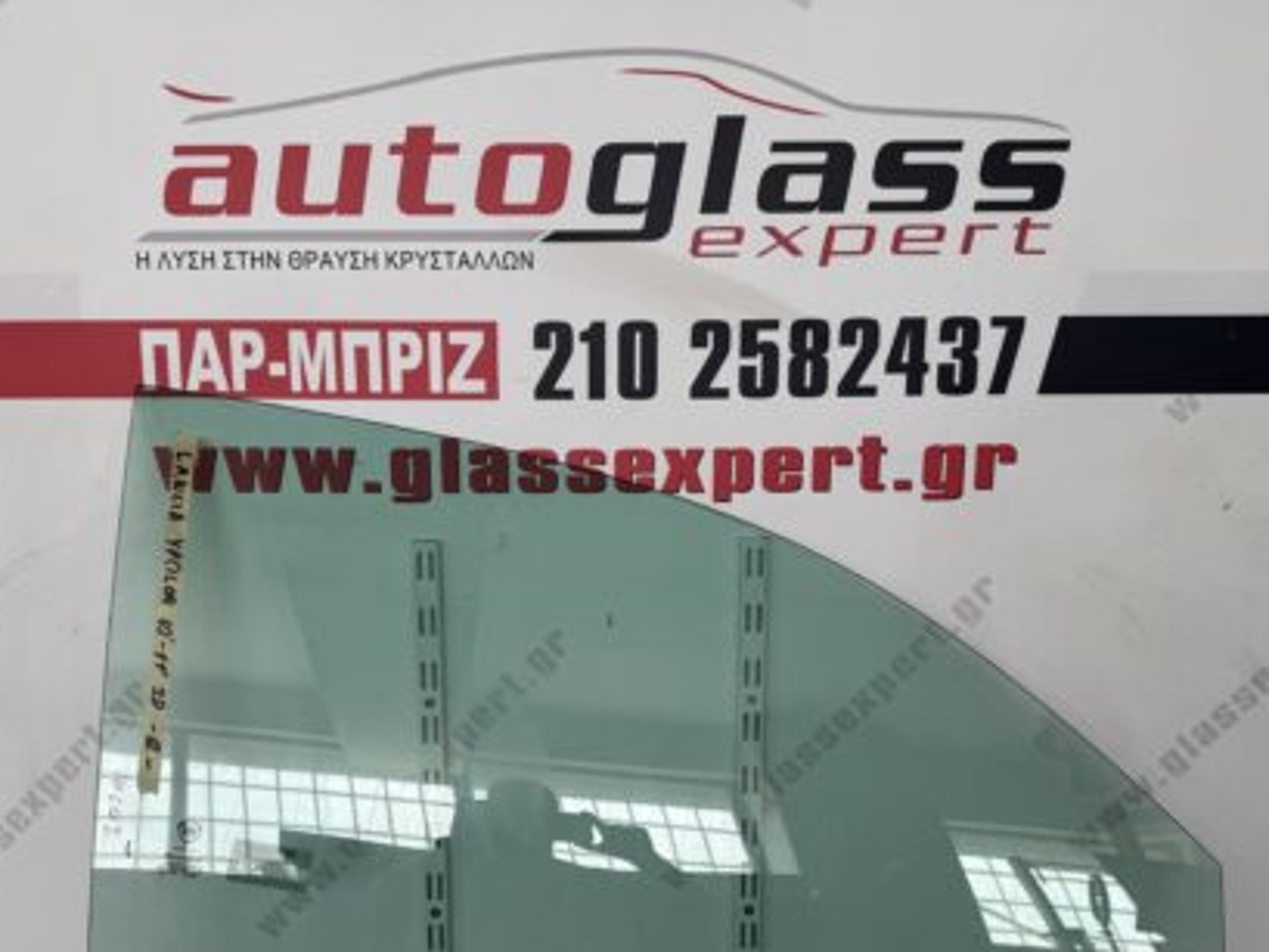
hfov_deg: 53.9
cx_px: 580
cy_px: 671
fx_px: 1247
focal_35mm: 34
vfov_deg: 41.0
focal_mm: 6.76
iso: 80
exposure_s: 1/477
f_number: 1.78
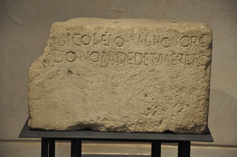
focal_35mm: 135
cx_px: 118
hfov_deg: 15.2
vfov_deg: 10.1
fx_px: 887
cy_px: 78
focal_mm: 90
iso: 1250
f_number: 5.3
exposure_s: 1/50
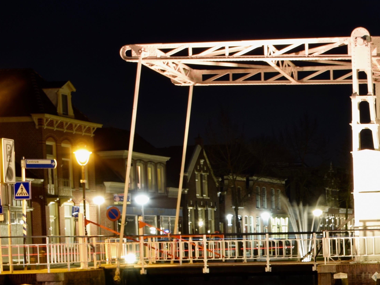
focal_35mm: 113
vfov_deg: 12.9
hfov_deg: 16.5
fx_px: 1244
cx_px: 483
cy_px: 284
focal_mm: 29
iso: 100
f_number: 8
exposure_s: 15
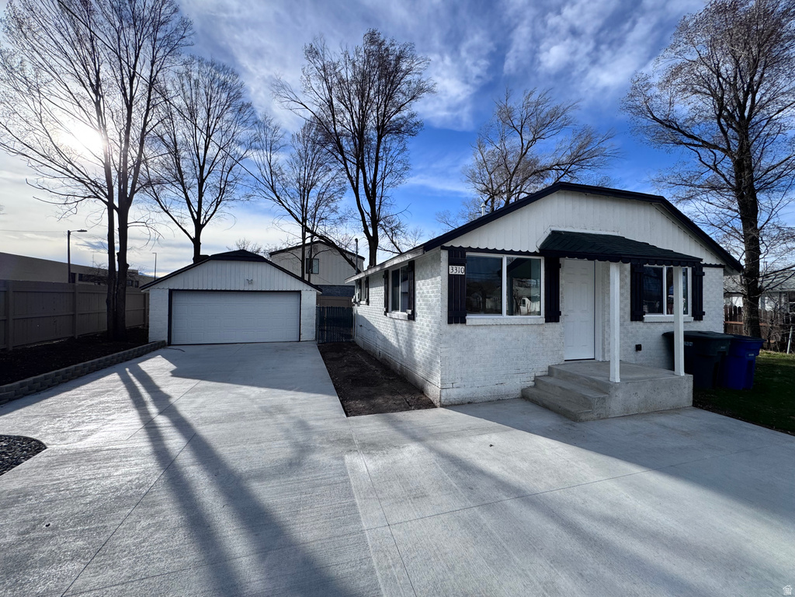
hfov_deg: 102.1
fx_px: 322
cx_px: 398
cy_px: 298
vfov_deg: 85.7
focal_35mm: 14
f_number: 2.2
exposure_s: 1/2273
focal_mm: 2.22
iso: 50
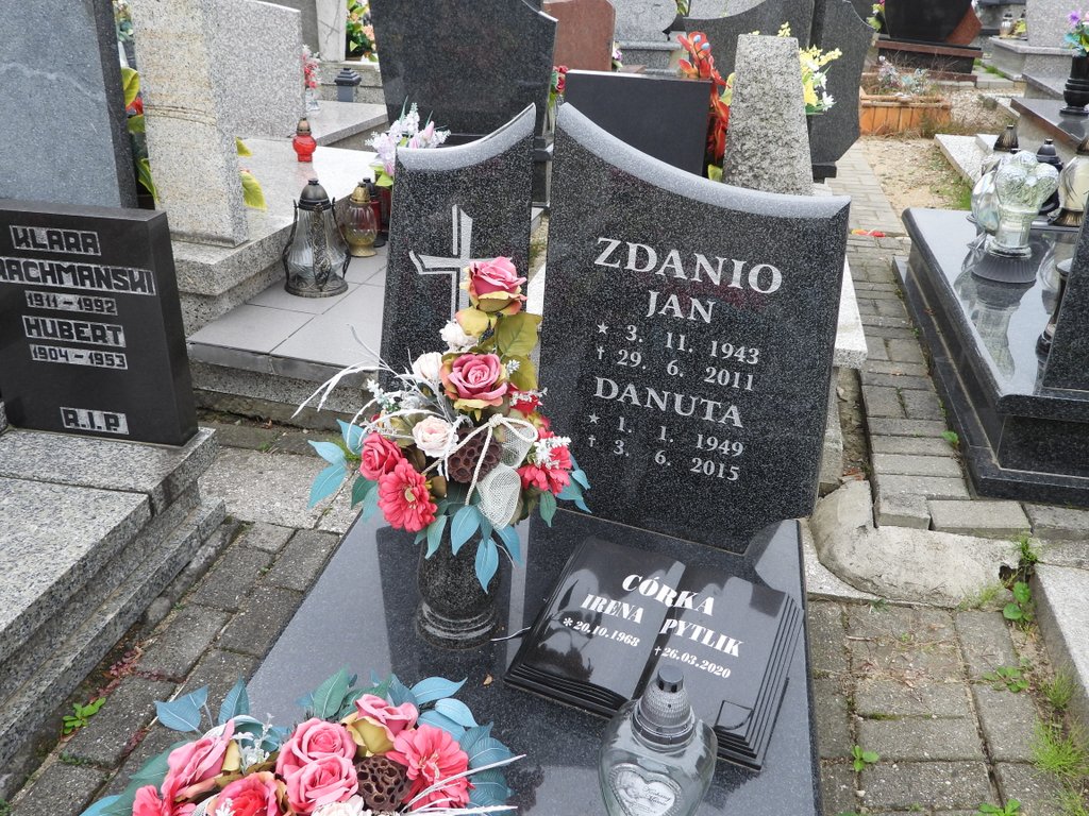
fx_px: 944
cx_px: 544
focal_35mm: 30
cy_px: 408
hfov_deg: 60.0
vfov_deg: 46.8
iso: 100
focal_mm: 5.4
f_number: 3.2
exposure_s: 1/200
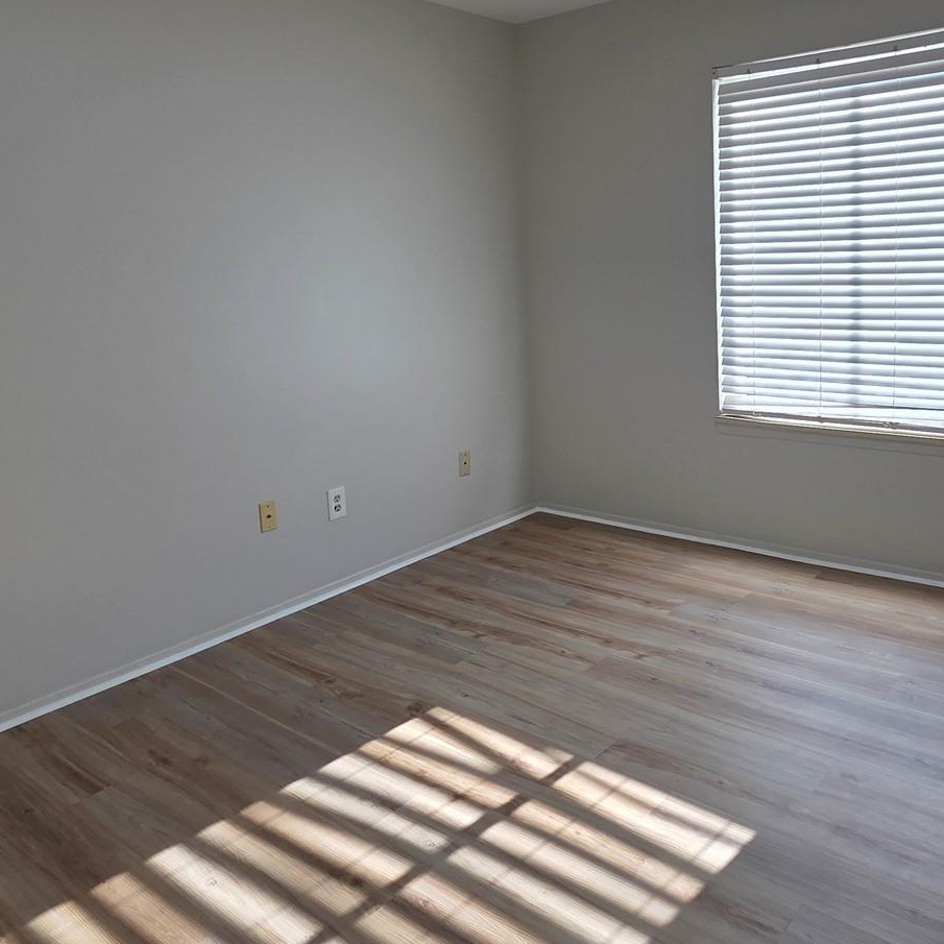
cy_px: 356
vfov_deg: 60.2
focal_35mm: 26
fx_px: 802
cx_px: 555
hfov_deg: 60.5
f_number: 2.2
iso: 50
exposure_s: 1/132
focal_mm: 2.2
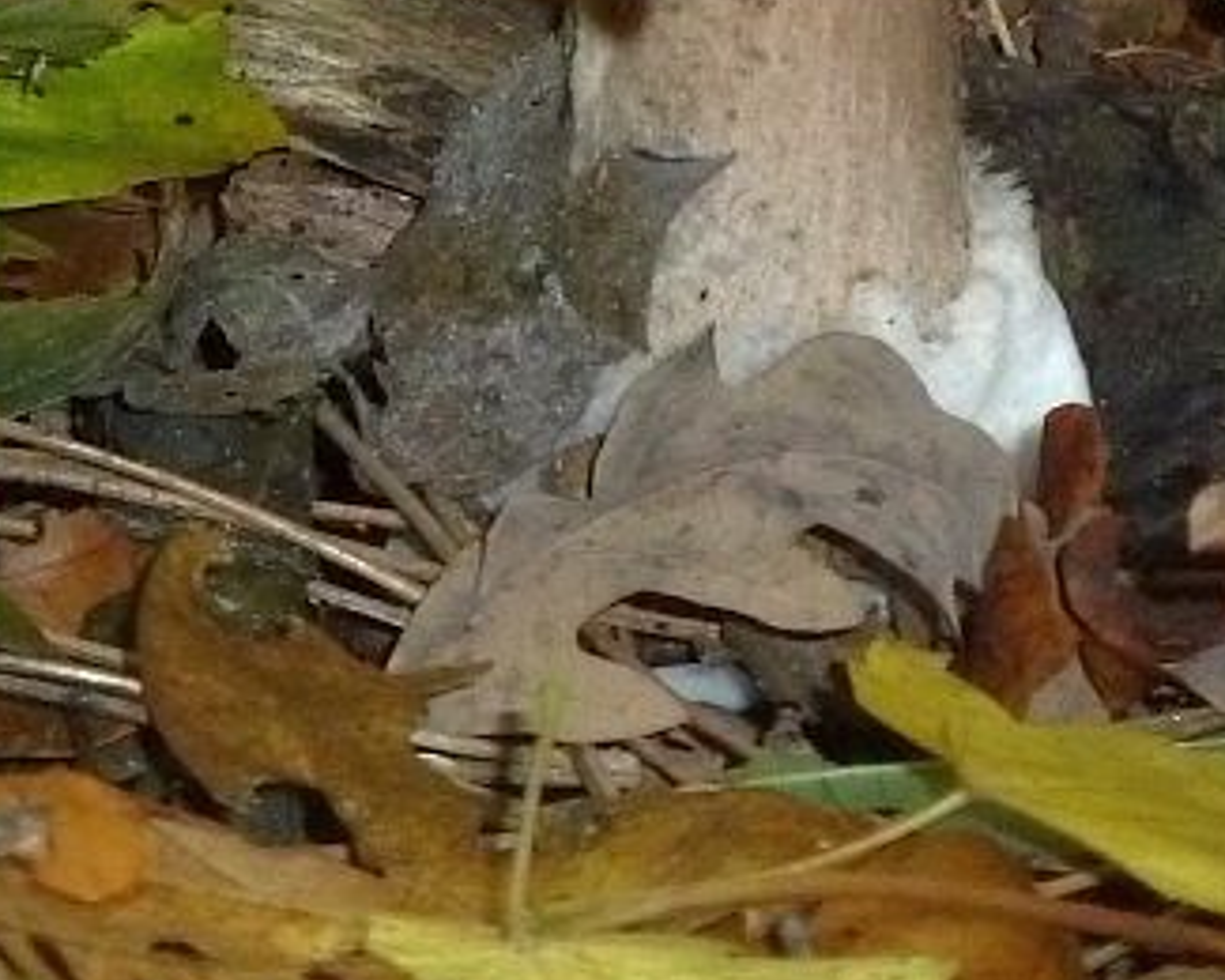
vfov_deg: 4.2
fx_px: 13269
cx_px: 912
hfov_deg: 5.3
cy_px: -173
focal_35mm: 366
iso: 400
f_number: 4.4
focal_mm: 19.5
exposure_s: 1/40
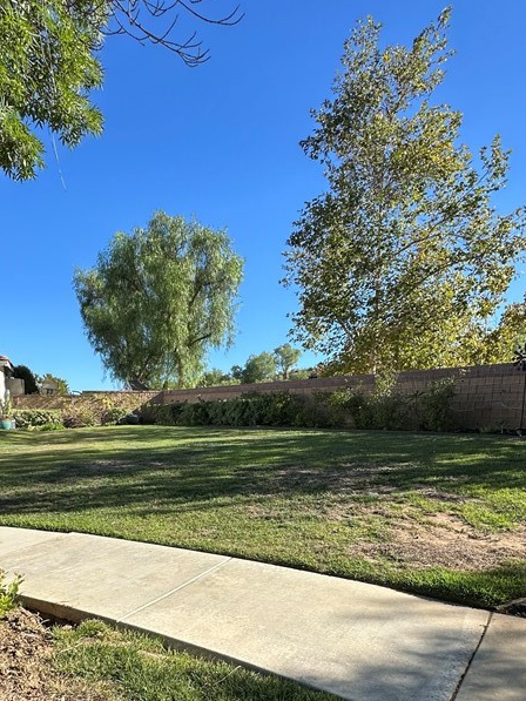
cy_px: 500
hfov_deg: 56.4
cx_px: 211
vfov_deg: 68.3
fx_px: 486
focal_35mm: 24
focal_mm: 2.22
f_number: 2.2
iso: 40
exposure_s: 1/1276
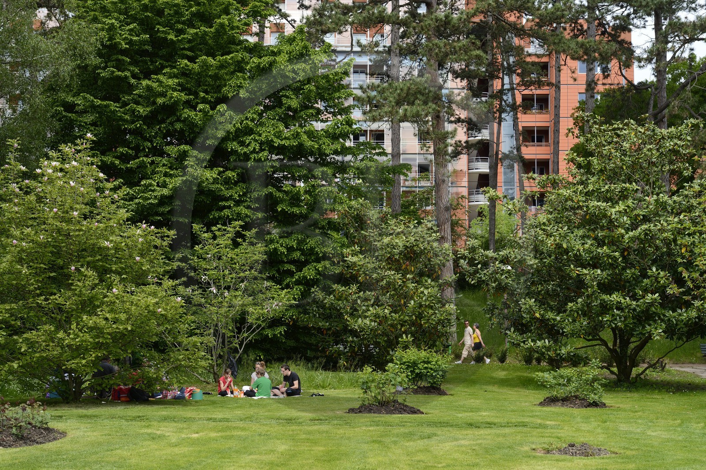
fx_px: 1137
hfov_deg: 34.5
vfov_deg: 23.4
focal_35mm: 58
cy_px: 235
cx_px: 353
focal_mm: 58
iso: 200
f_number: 7.1
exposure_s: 1/320
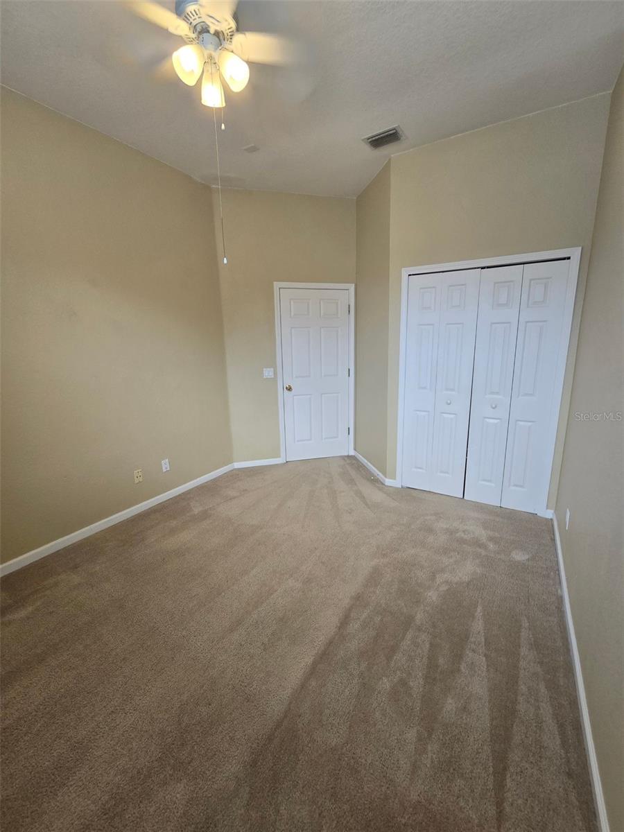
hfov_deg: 89.9
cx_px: 312
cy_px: 416
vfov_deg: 106.2
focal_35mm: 13
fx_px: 312
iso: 80
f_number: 2.2
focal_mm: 2.2
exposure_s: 1/60
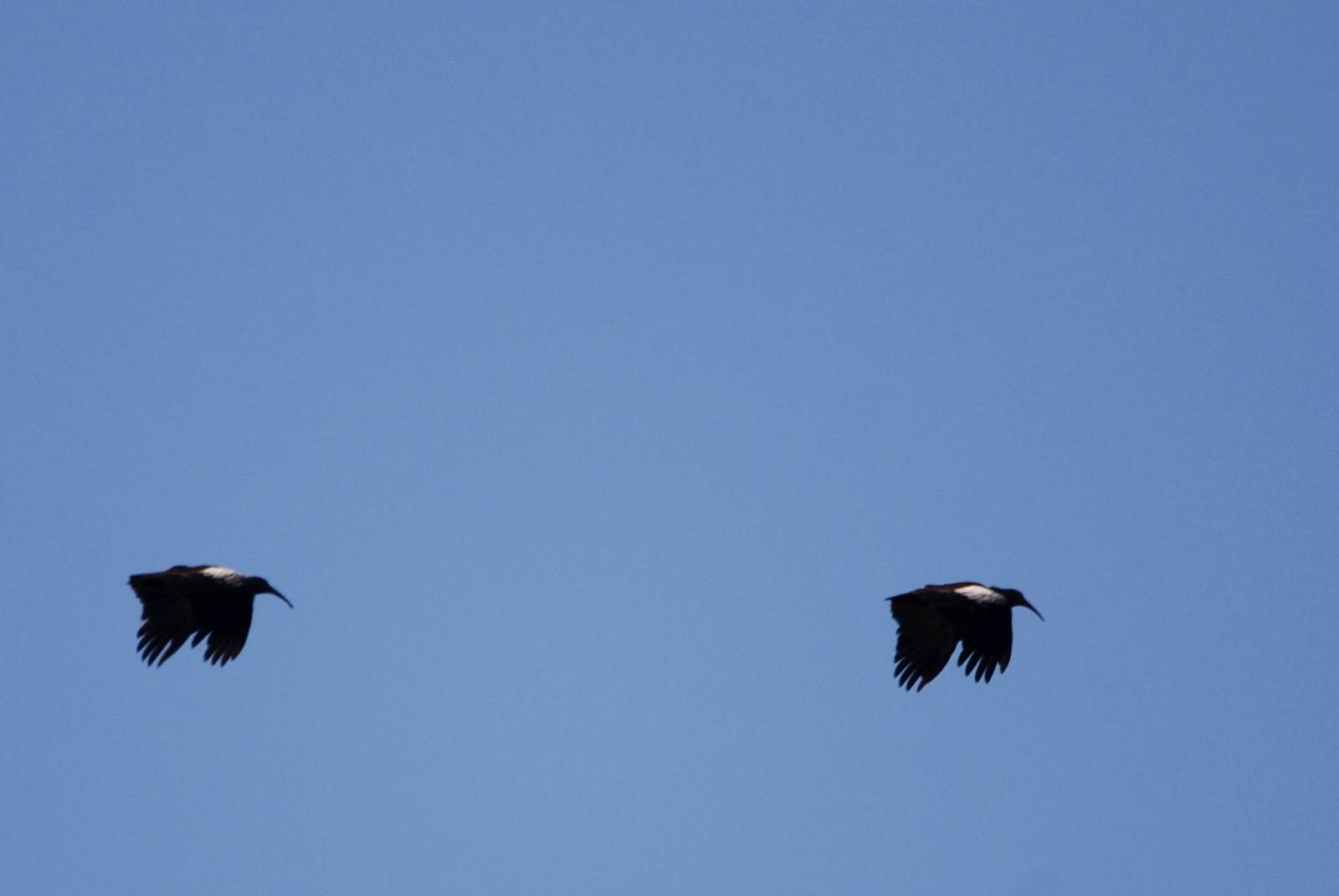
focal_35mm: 750
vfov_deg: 1.8
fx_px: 27929
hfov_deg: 2.7
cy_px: 448
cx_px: 670
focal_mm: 500
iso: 200
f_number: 6.3
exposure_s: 1/640
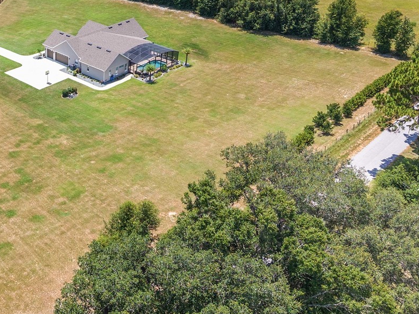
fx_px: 593
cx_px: 58
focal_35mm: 49
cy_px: 113
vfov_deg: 29.5
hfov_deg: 36.9
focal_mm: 8.67
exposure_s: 1/2500
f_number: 1.8
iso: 140
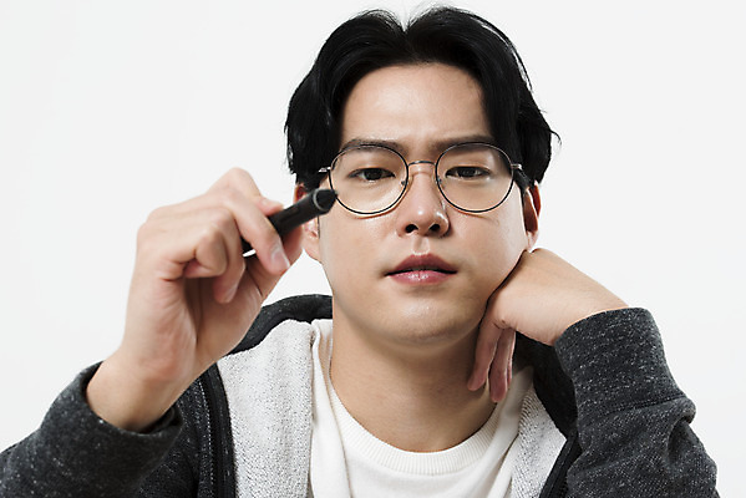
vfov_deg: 19.5
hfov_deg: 28.8
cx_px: 373
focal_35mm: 70
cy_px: 249
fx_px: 1451
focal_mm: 70
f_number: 8
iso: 64
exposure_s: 1/125
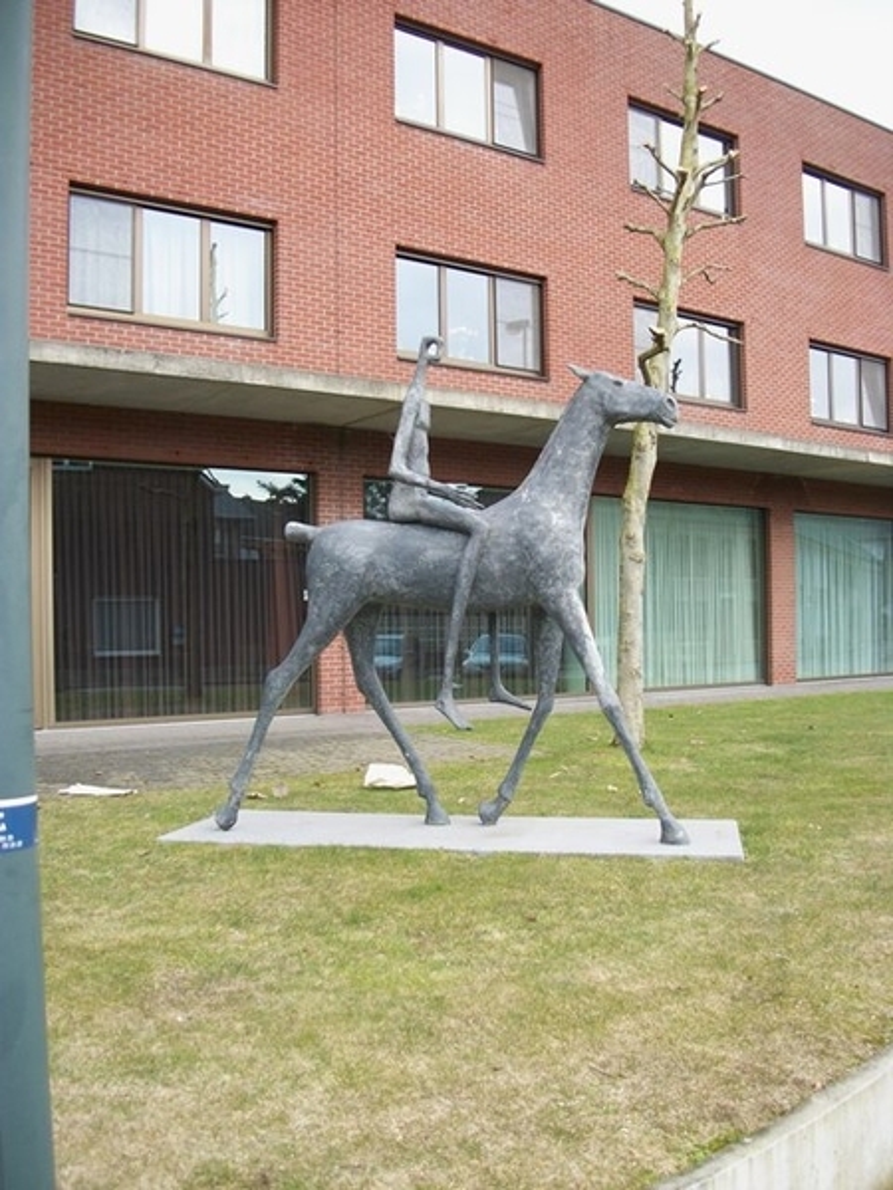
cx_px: 446
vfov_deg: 56.8
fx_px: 1101
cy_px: 595
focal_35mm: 32
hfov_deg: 44.2
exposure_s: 1/250
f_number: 2.9
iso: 80
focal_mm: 5.7
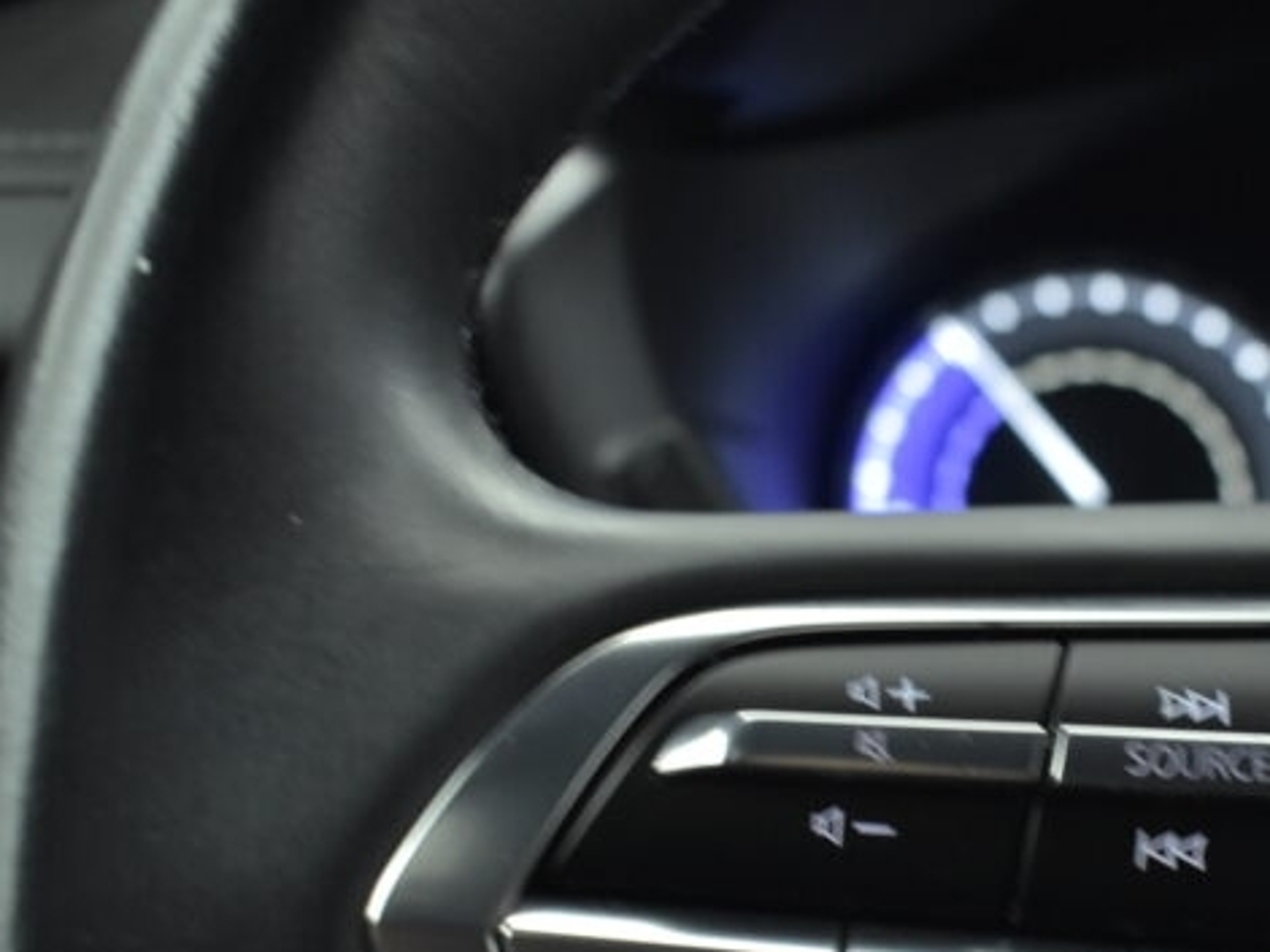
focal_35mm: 66
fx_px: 2422
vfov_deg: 21.8
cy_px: 814
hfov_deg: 28.7
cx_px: 1038
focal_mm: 21
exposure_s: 1/50
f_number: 3.8
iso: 1600
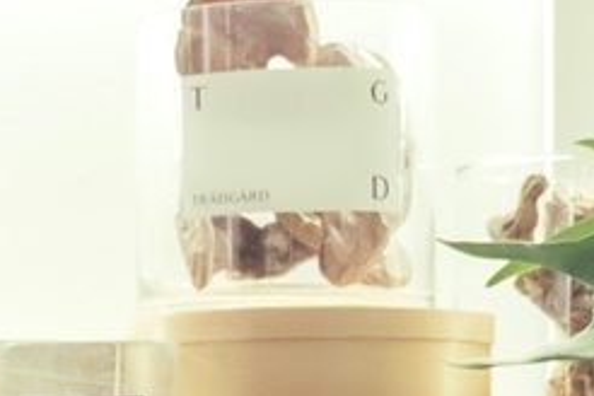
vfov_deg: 5.9
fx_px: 3762
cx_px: -570
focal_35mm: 228
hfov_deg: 8.6
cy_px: 697
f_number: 4
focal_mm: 27
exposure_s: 1/125
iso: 1600
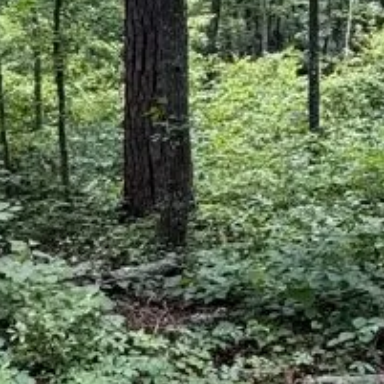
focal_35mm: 74
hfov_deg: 22.9
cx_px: 329
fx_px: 929
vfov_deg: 23.2
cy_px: 111
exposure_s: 1/99
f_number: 2.2
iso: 100
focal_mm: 2.22
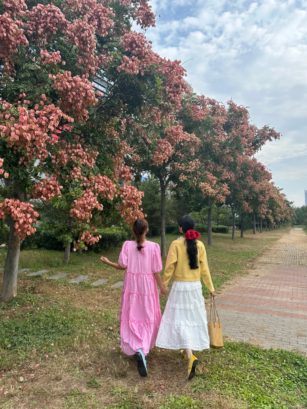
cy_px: 204
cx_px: 154
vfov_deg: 71.6
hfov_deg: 56.8
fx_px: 284
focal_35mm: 24
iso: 80
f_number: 1.78
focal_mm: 6.86
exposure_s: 1/1587
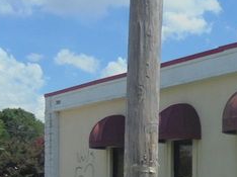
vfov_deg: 16.4
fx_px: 588
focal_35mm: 86
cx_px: 375
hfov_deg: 19.3
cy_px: 216
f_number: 11.5
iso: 100
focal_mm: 4.6
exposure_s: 1/160
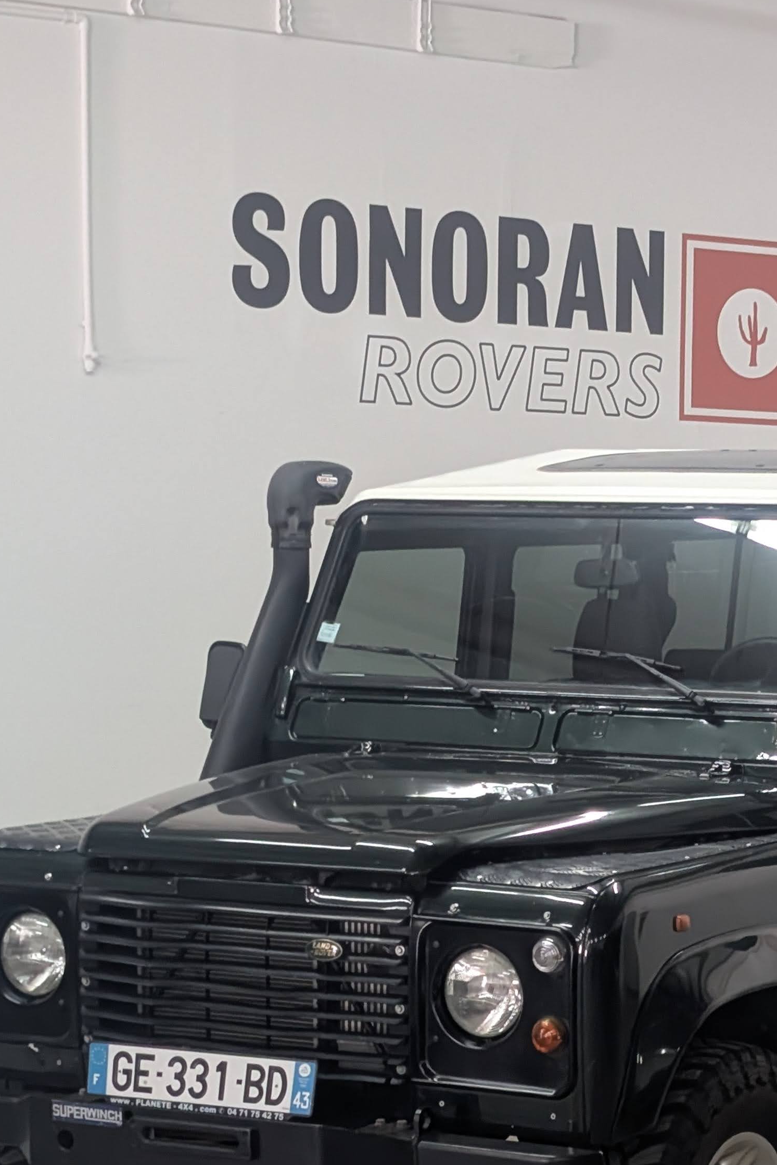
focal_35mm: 93
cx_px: 603
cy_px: 865
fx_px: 3010
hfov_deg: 14.6
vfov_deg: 21.7
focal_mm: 6.9
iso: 540
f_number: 1.68
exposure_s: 1/120
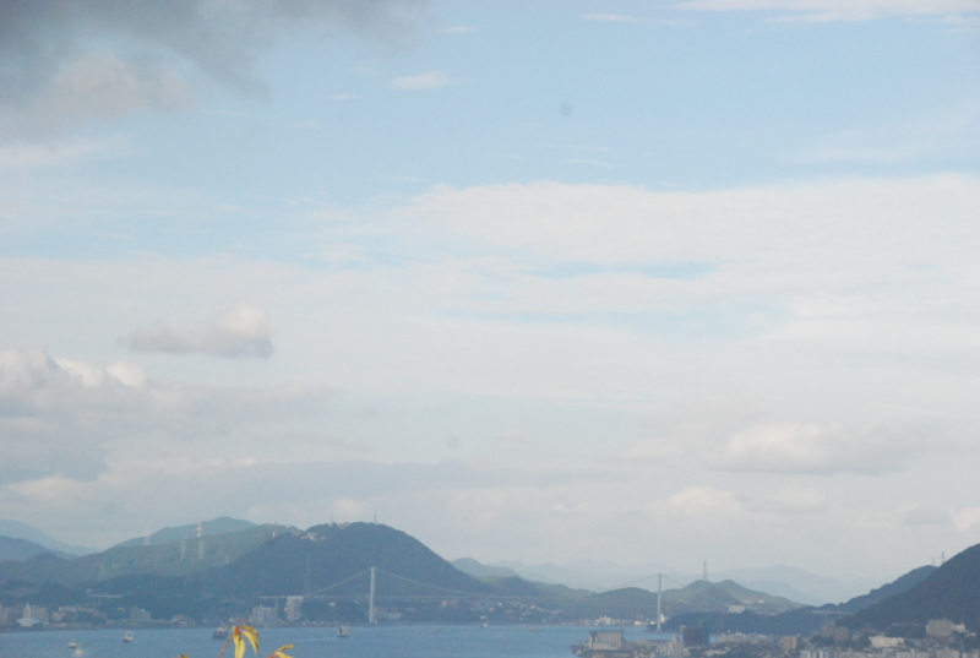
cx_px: 490
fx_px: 3683
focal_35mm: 135
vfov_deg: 10.2
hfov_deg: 15.2
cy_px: 329
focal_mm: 90
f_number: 11
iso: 1600
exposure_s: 1/2000
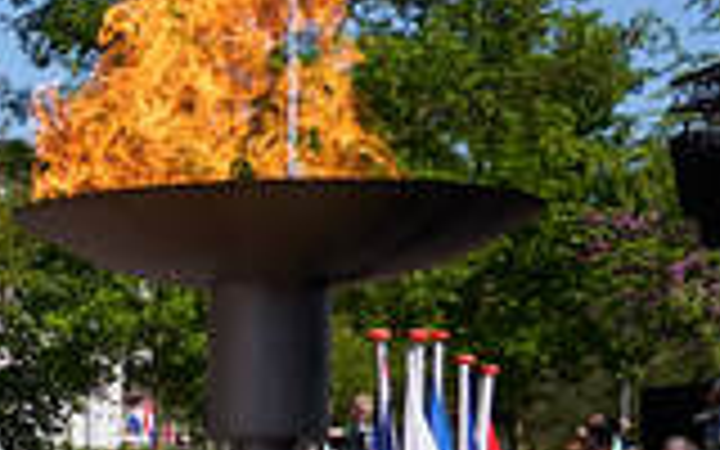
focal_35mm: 164
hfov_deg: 10.8
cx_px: -1012
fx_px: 3218
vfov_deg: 7.9
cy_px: 614
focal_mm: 31
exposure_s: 1/1600
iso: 100
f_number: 3.2
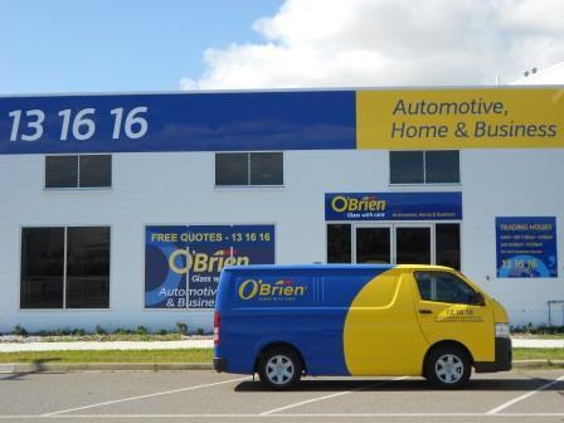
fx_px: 798
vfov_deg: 29.7
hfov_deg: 38.9
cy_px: 212
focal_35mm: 49
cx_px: 282
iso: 80
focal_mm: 8.8
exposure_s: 1/500
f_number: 4.5
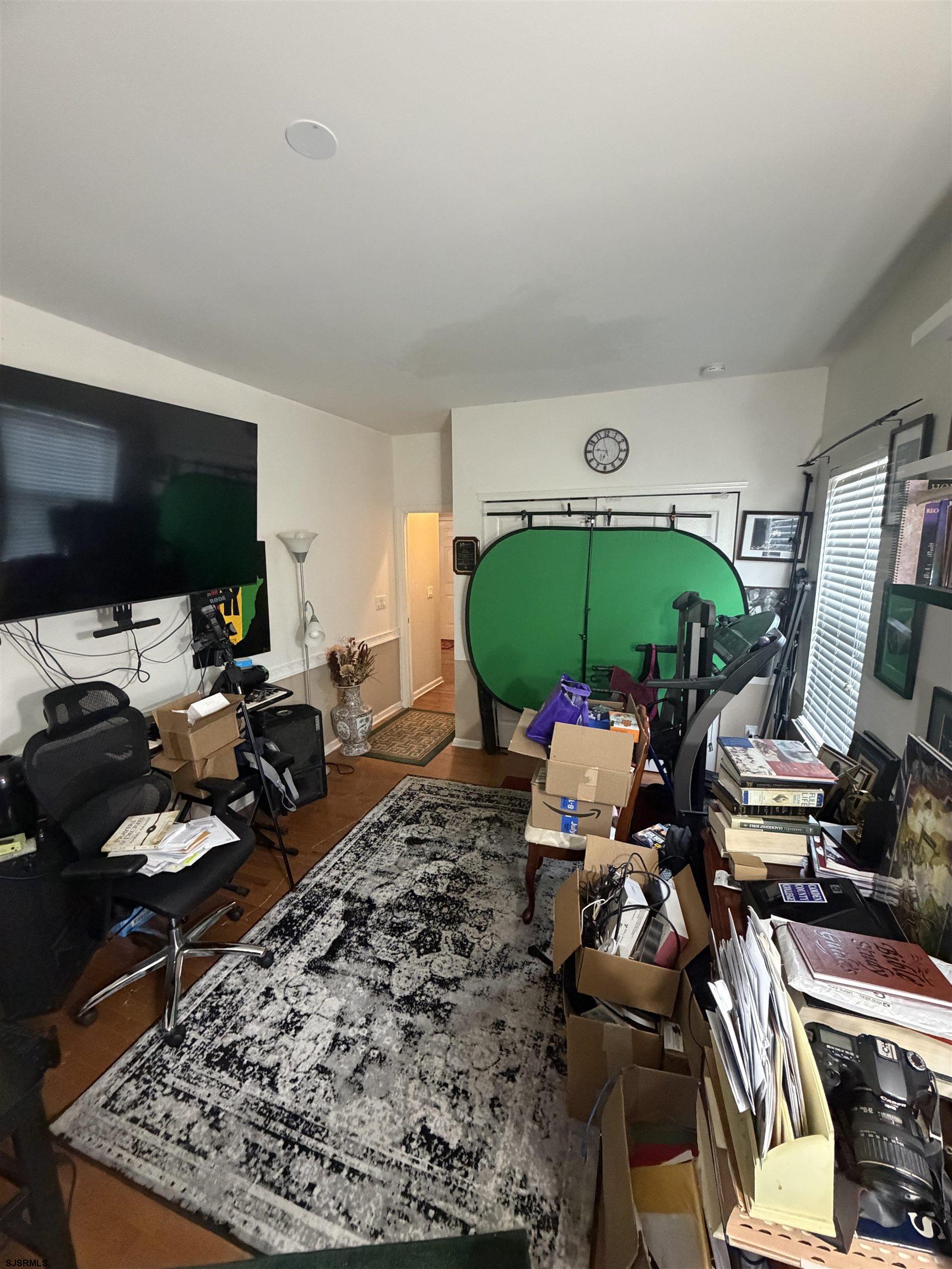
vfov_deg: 102.1
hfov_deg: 85.7
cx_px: 476
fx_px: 513
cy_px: 634
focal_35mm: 14
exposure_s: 1/60
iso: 800
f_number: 2.2
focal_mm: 2.22
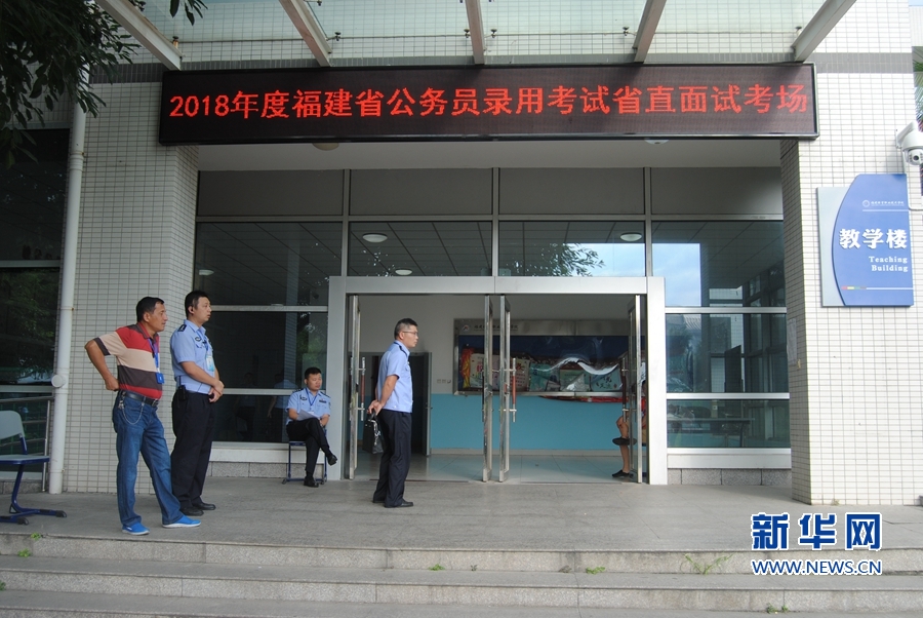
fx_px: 885
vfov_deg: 38.4
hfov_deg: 55.1
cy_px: 309
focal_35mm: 34
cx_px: 462
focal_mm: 23
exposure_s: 1/160
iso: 100
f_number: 6.3
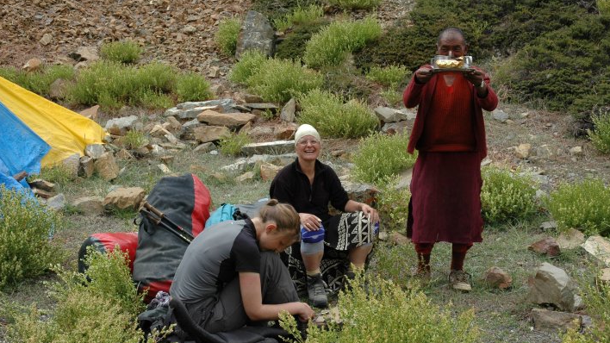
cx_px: 308
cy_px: 177
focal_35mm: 50
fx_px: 801
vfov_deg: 24.2
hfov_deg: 41.7
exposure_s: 1/250
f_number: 8
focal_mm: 31
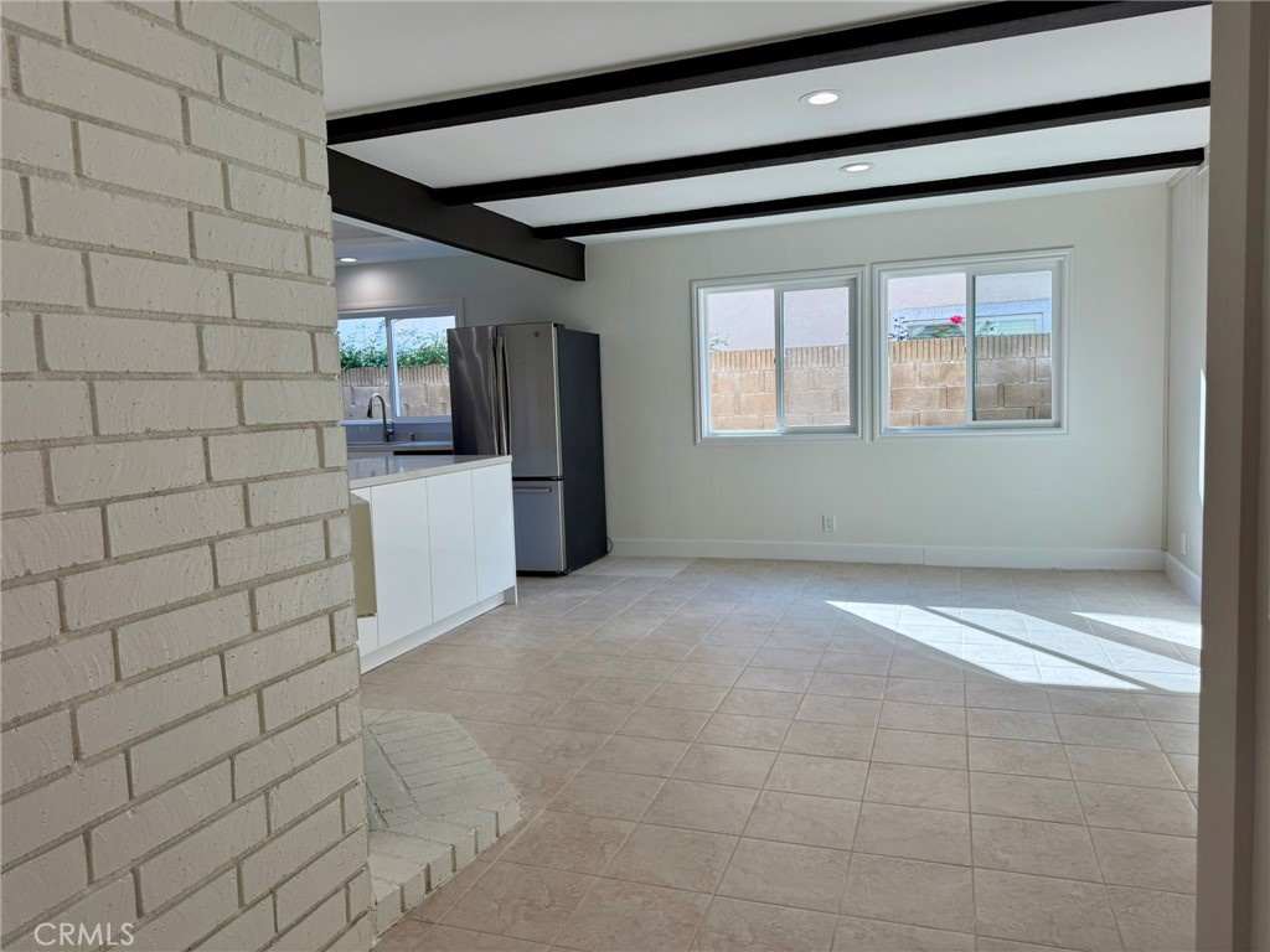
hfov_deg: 71.6
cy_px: 476
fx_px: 881
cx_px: 635
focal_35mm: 24
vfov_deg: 56.8
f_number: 1.78
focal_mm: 6.76
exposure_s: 1/622
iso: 100
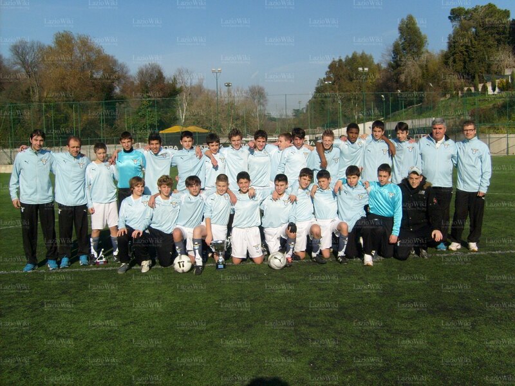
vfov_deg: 40.7
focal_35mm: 35
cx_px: 258
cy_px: 193
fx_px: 521
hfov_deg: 52.6
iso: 80
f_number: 7.1
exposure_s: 1/350
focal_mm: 5.8
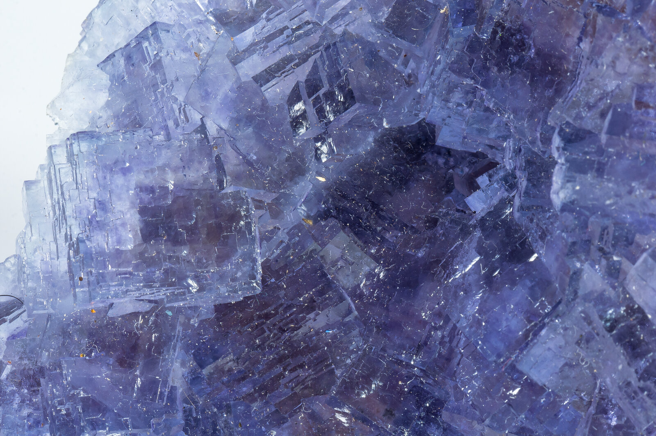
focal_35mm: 90
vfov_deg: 15.2
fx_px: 1638
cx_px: 328
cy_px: 218
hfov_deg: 22.6
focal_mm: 60
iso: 250
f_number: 25
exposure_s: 1/1.25
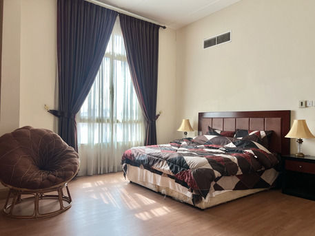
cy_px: 118
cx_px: 158
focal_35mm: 26
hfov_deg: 67.3
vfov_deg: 53.1
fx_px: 237
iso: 40
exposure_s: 1/121
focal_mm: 5.7
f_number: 1.5
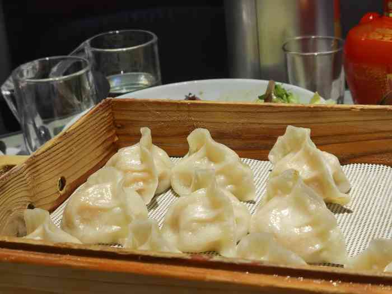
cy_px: 147
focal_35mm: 76
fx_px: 861
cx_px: 196
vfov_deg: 19.4
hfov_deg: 25.7
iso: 50
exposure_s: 1/189
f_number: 1.9
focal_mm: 6.71
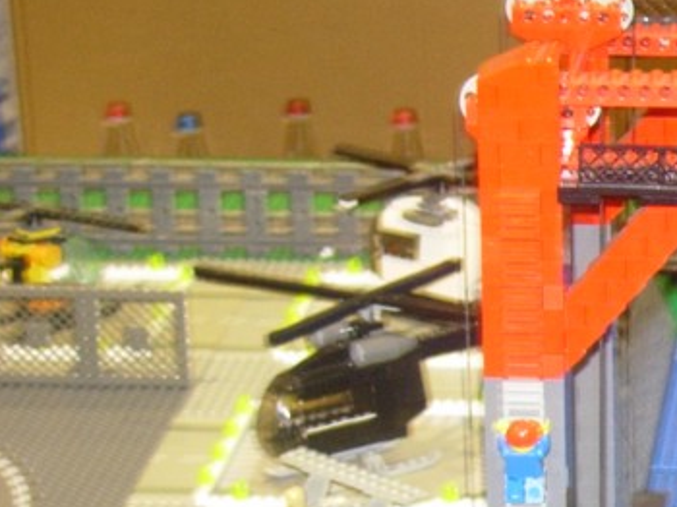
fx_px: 3420
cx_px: 1159
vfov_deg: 8.3
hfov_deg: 10.7
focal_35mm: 175
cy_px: 677
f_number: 3.2
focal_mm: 10.6
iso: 102
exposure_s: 1/8
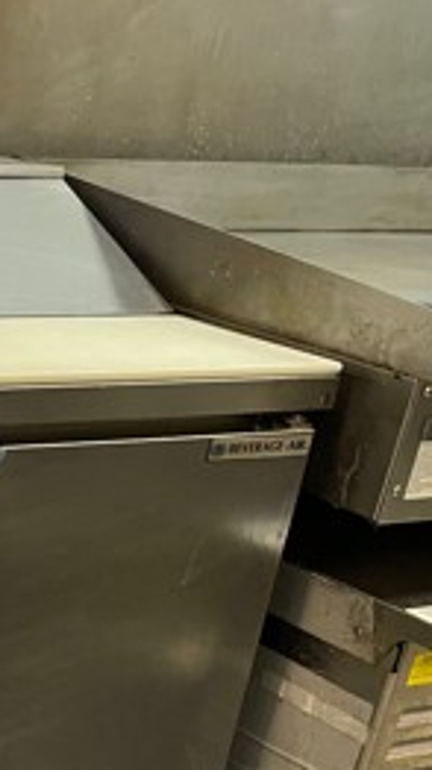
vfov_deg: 31.1
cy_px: 611
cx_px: -400
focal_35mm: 66
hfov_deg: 15.2
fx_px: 1347
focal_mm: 5.1
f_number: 1.6
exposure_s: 1/60
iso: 250
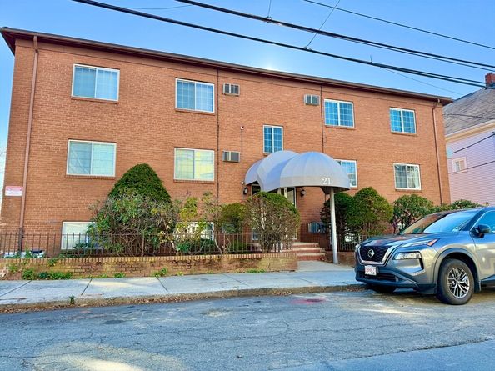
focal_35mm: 24
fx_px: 343
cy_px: 186
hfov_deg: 71.6
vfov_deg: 56.8
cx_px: 248
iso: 100
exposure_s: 1/1211
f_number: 1.78
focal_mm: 6.76
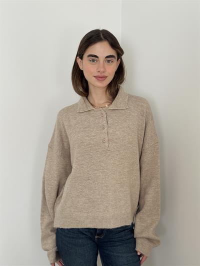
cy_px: 133
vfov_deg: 39.6
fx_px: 370
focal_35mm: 48
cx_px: 100
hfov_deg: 30.3
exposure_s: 1/121
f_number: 1.78
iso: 80
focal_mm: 6.76
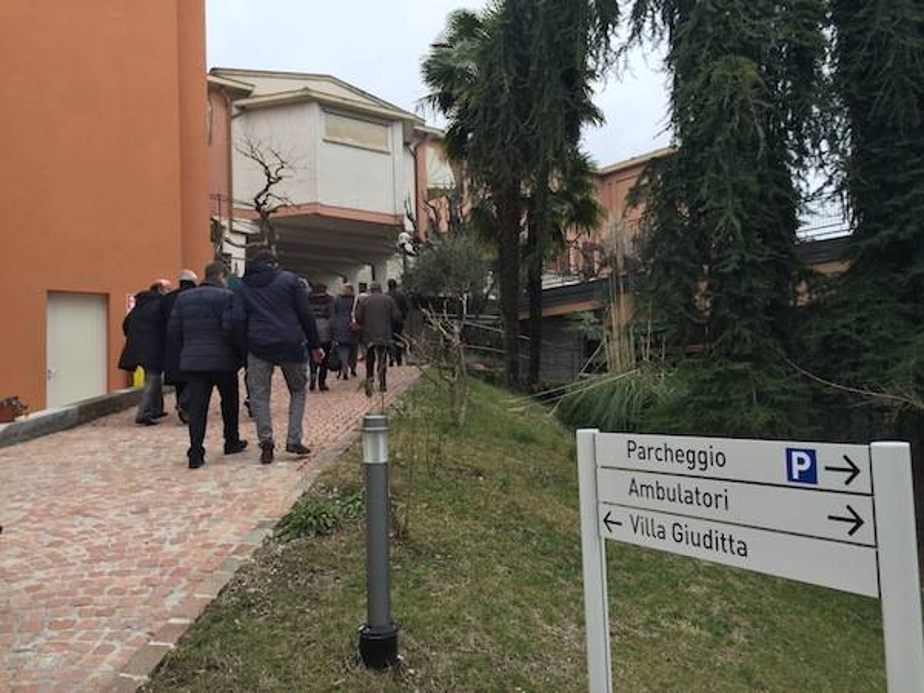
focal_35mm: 29
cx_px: 462
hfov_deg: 61.7
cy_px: 346
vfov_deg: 48.2
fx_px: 774
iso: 32
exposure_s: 1/309
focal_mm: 4.15
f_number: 2.2
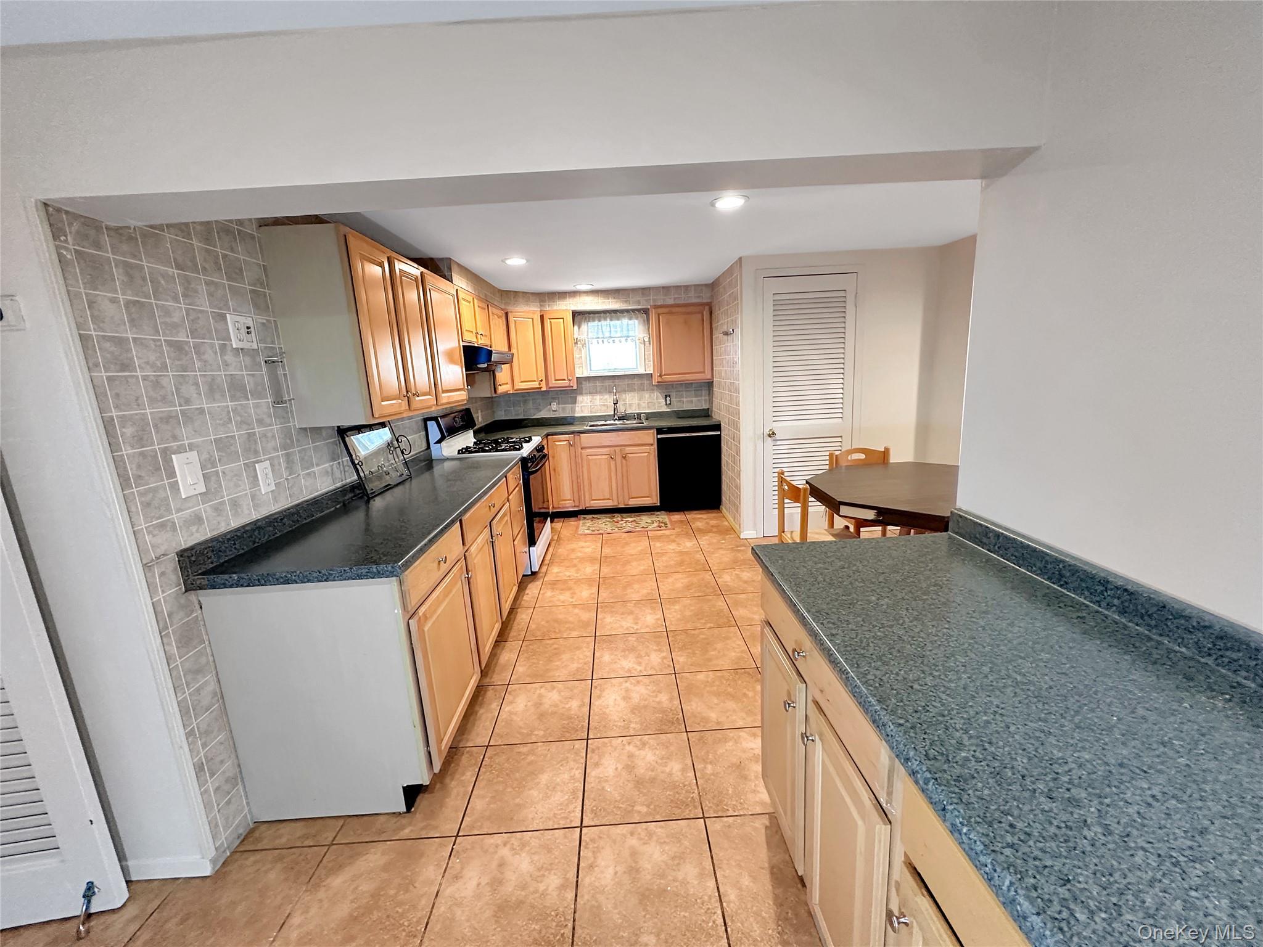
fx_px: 511
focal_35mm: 14
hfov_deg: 102.1
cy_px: 474
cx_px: 632
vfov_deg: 85.7
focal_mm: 2.22
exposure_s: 1/60
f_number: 2.2
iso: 320
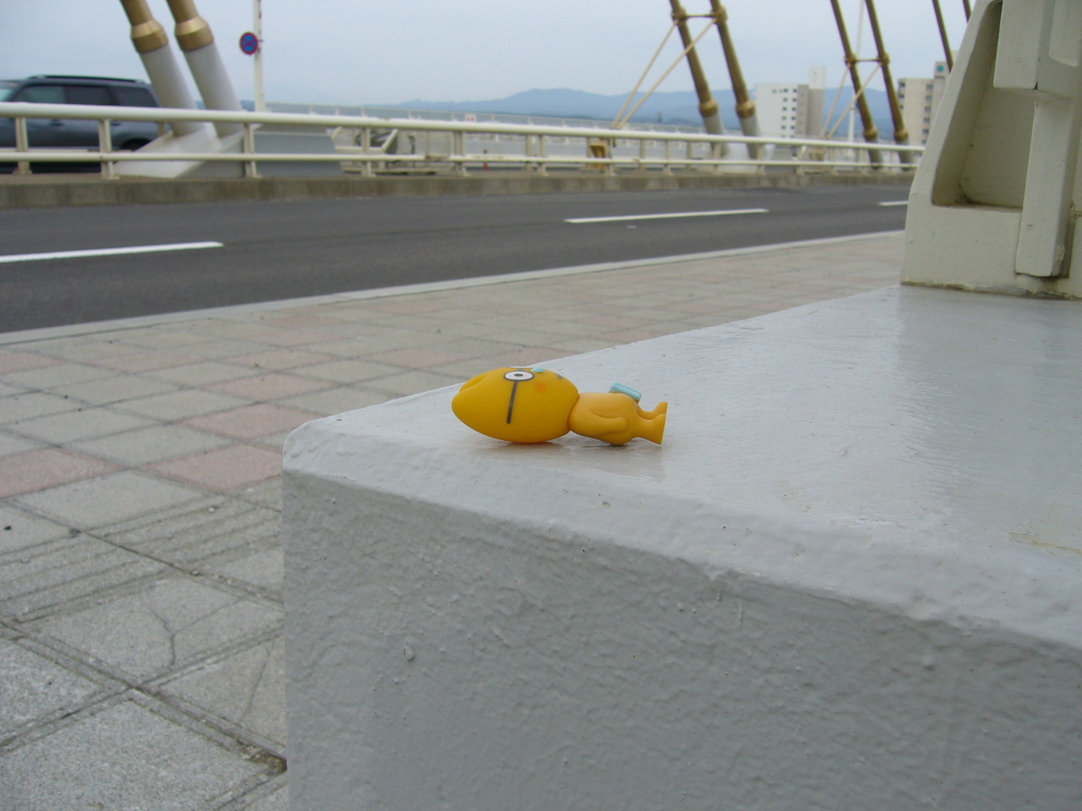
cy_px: 406
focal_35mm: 35
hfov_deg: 52.6
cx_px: 541
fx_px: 1094
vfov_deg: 40.7
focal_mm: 5.8
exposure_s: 1/160
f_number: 5.6
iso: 80
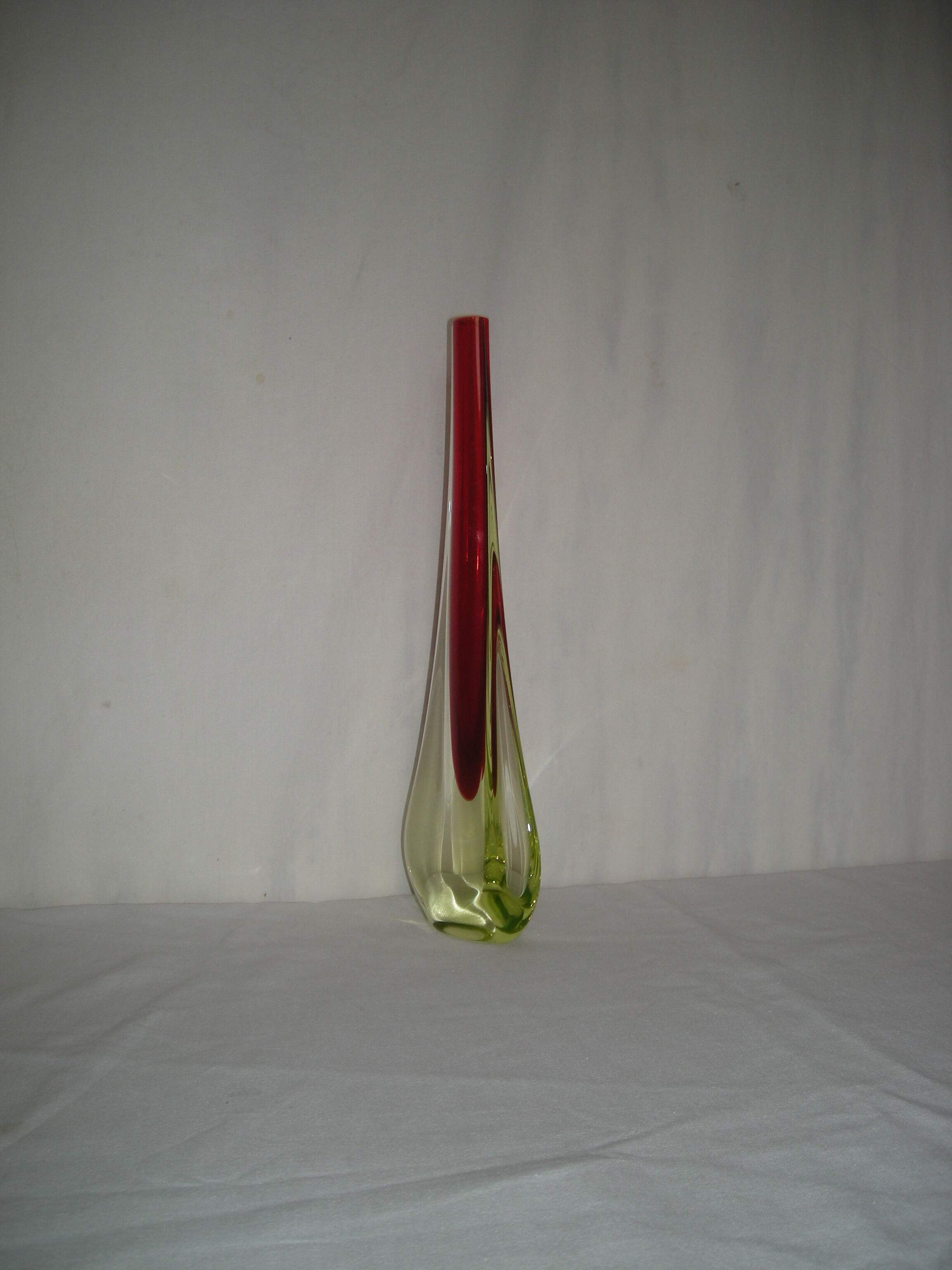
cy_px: 635
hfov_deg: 40.7
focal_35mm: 35
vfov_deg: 52.6
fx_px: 1283
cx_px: 476
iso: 50
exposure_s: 1/55.7
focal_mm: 5.7
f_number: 2.8
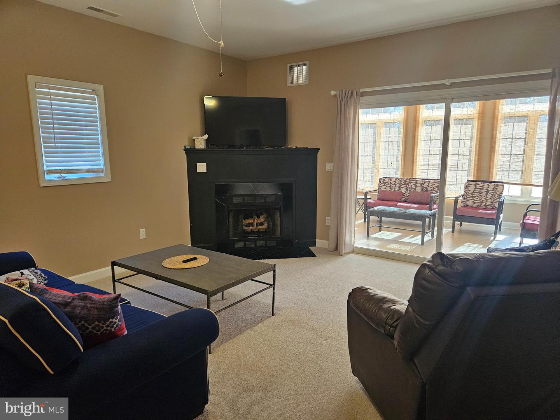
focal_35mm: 23
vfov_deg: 58.9
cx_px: 280
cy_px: 210
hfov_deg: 73.9
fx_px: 372
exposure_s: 1/120
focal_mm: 5.4
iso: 400
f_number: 1.8
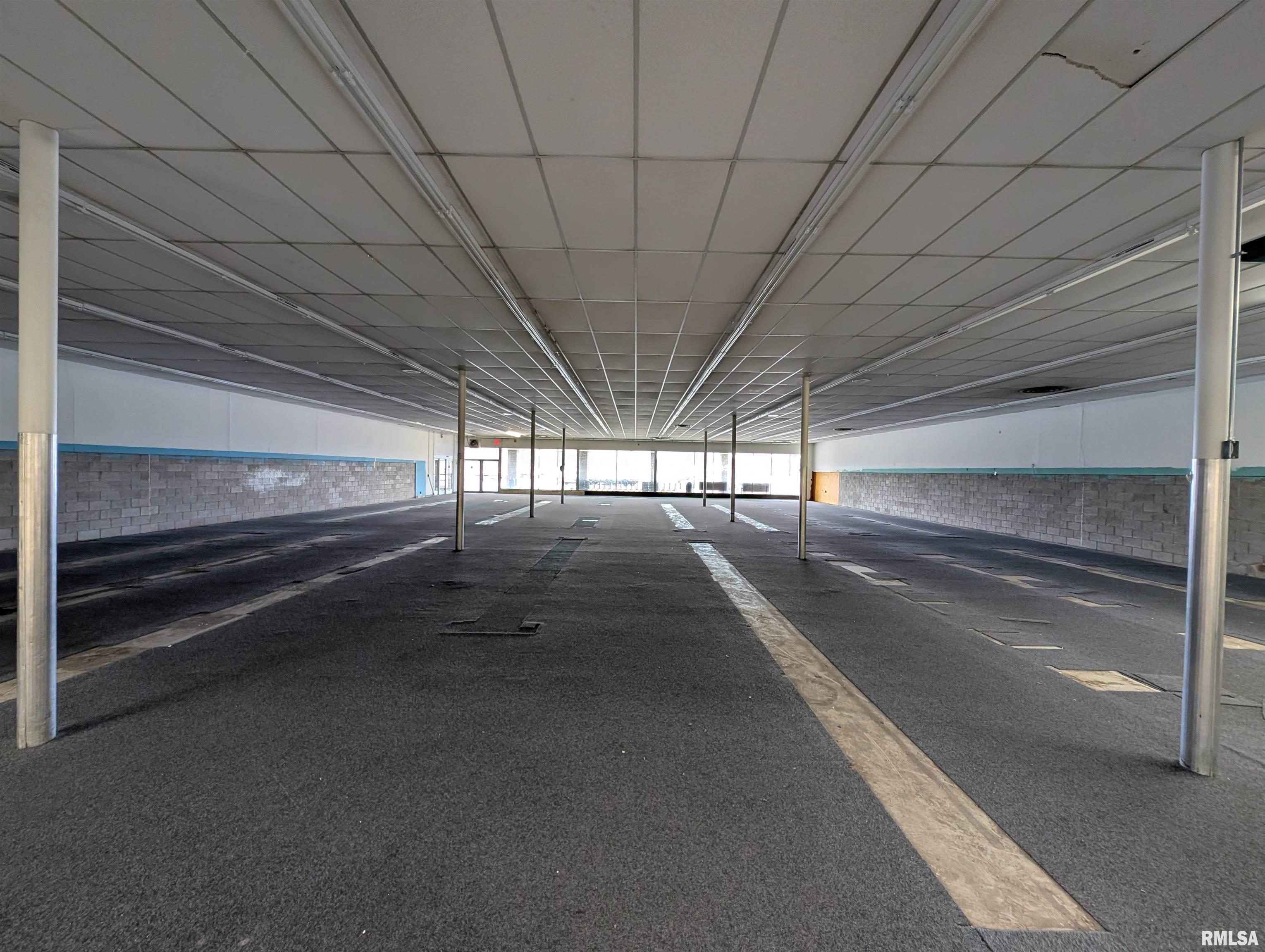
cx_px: 632
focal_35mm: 12
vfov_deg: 94.6
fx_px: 439
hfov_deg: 110.5
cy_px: 476
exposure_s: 1/30
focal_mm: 2.23
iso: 140
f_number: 1.95
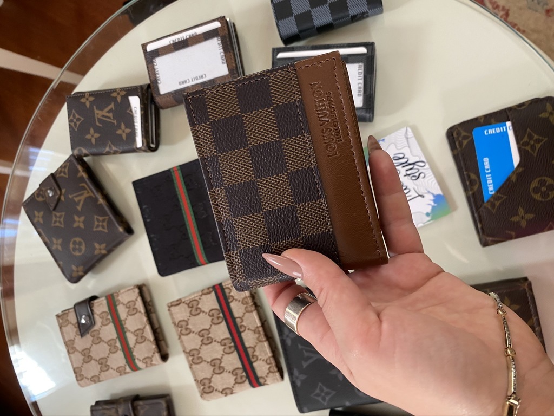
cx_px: 277
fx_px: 416
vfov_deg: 53.1
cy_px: 208
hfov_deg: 67.3
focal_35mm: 26
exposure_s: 1/60
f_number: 1.8
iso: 160
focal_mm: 4.25
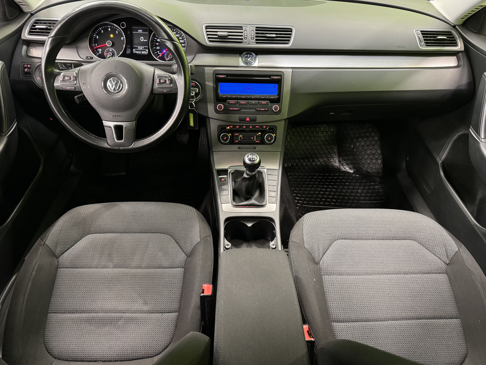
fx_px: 337
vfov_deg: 56.8
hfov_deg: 71.6
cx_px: 243
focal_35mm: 24
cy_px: 182
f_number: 1.78
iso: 800
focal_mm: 6.76
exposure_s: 1/33
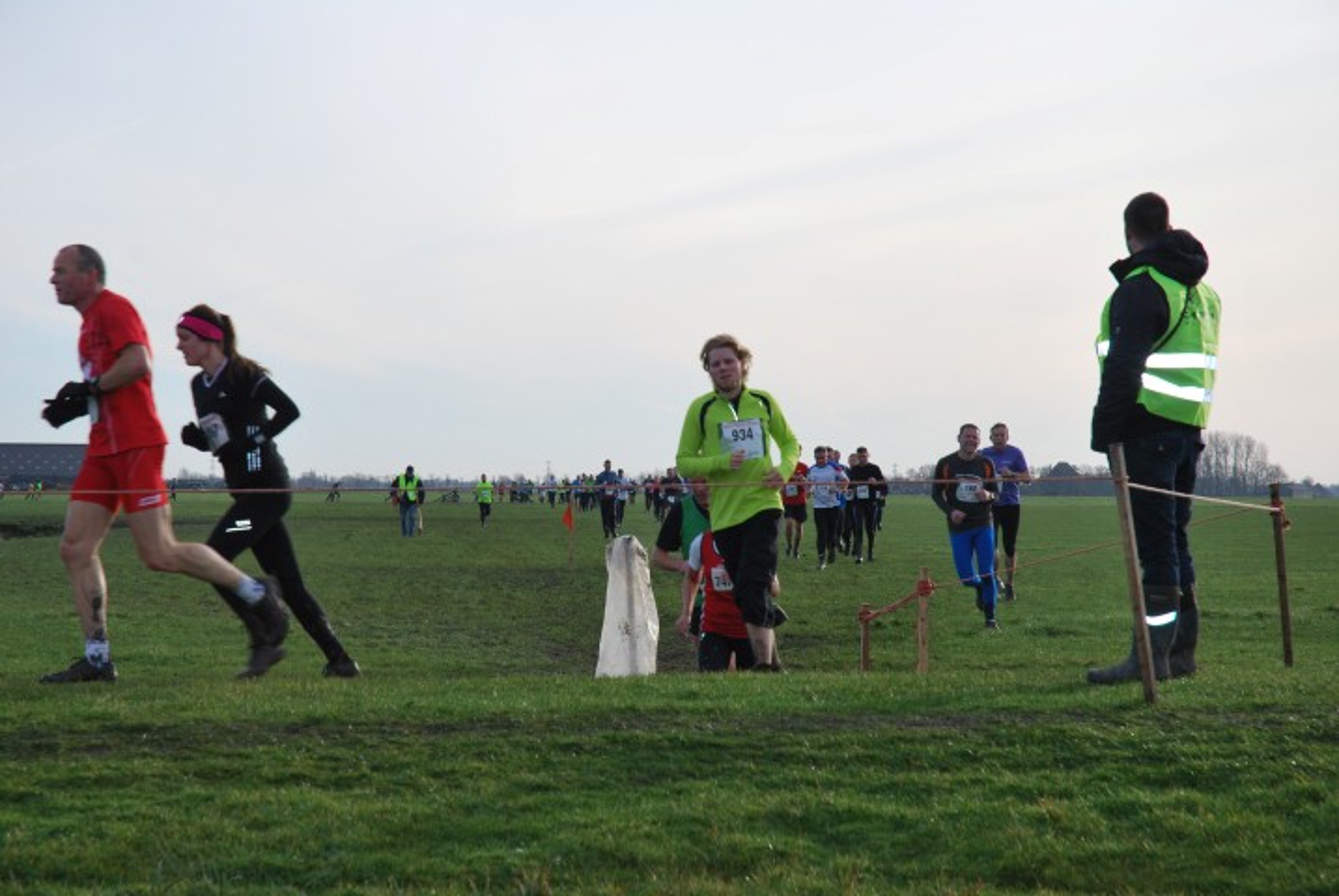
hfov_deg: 19.4
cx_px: 670
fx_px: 3910
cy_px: 448
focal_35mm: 105
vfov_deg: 13.1
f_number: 8
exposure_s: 1/200
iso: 100
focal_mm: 70
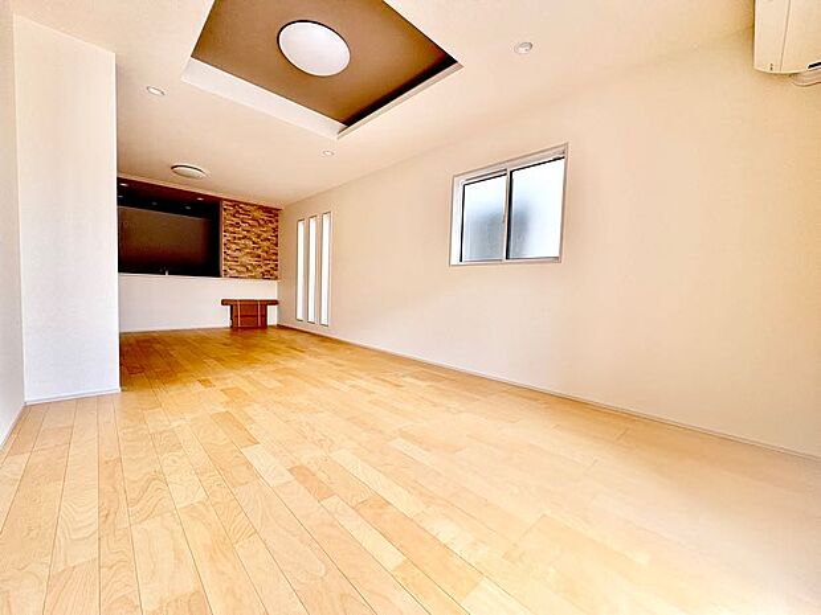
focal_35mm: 14
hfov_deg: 102.1
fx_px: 332
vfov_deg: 85.7
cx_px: 410
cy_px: 308
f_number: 2.2
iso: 160
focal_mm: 2.22
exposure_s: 1/99
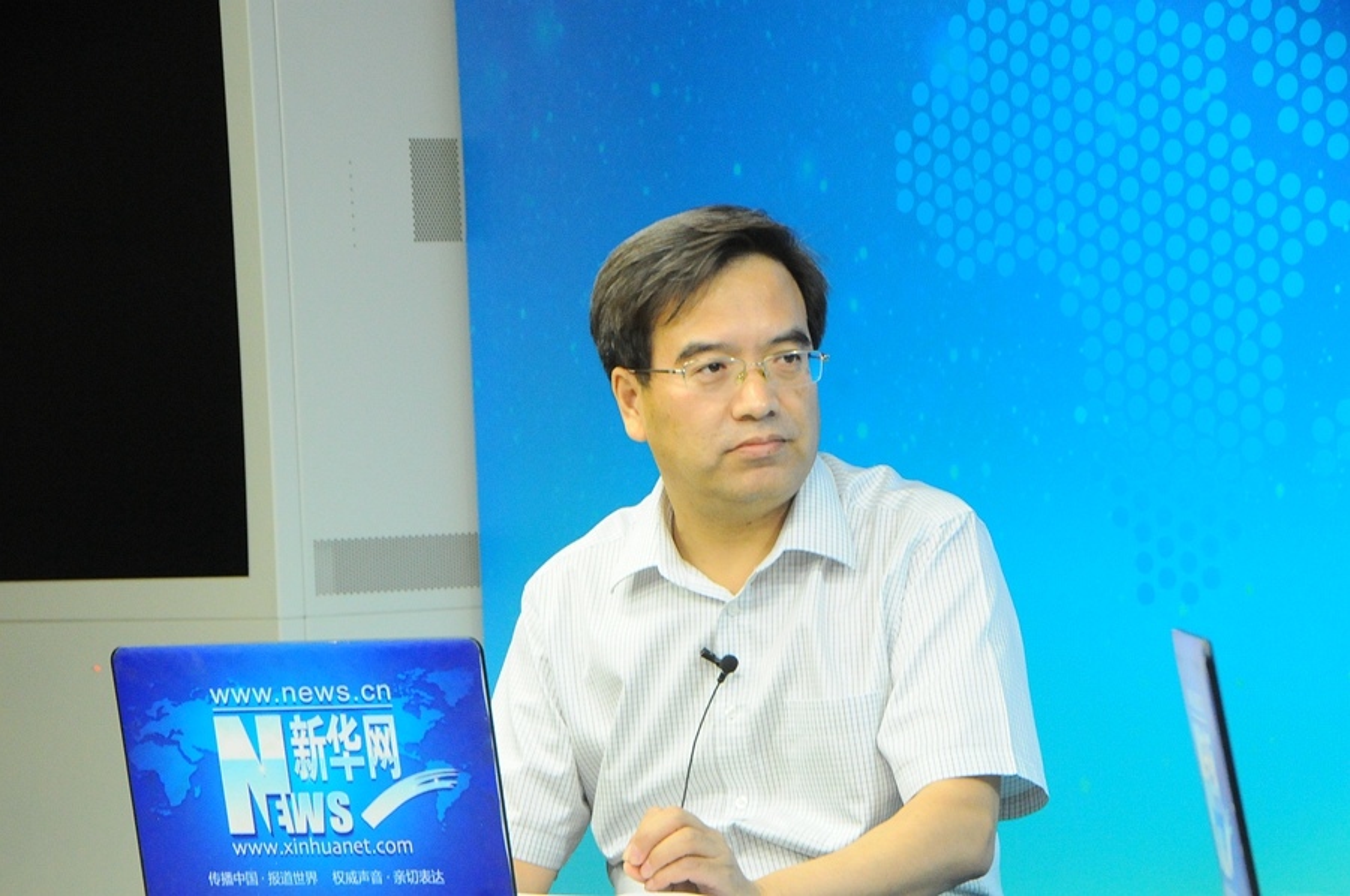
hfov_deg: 14.4
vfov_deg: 9.6
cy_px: 448
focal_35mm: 142
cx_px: 675
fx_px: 5336
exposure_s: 1/100
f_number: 10
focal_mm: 95
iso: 2200
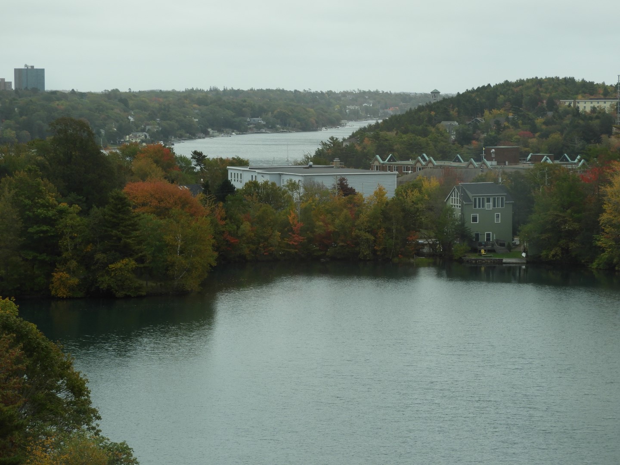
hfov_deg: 15.8
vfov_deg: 11.9
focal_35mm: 125
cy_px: 232
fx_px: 2239
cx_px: 310
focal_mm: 22.4
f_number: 5
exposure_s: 1/100
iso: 100
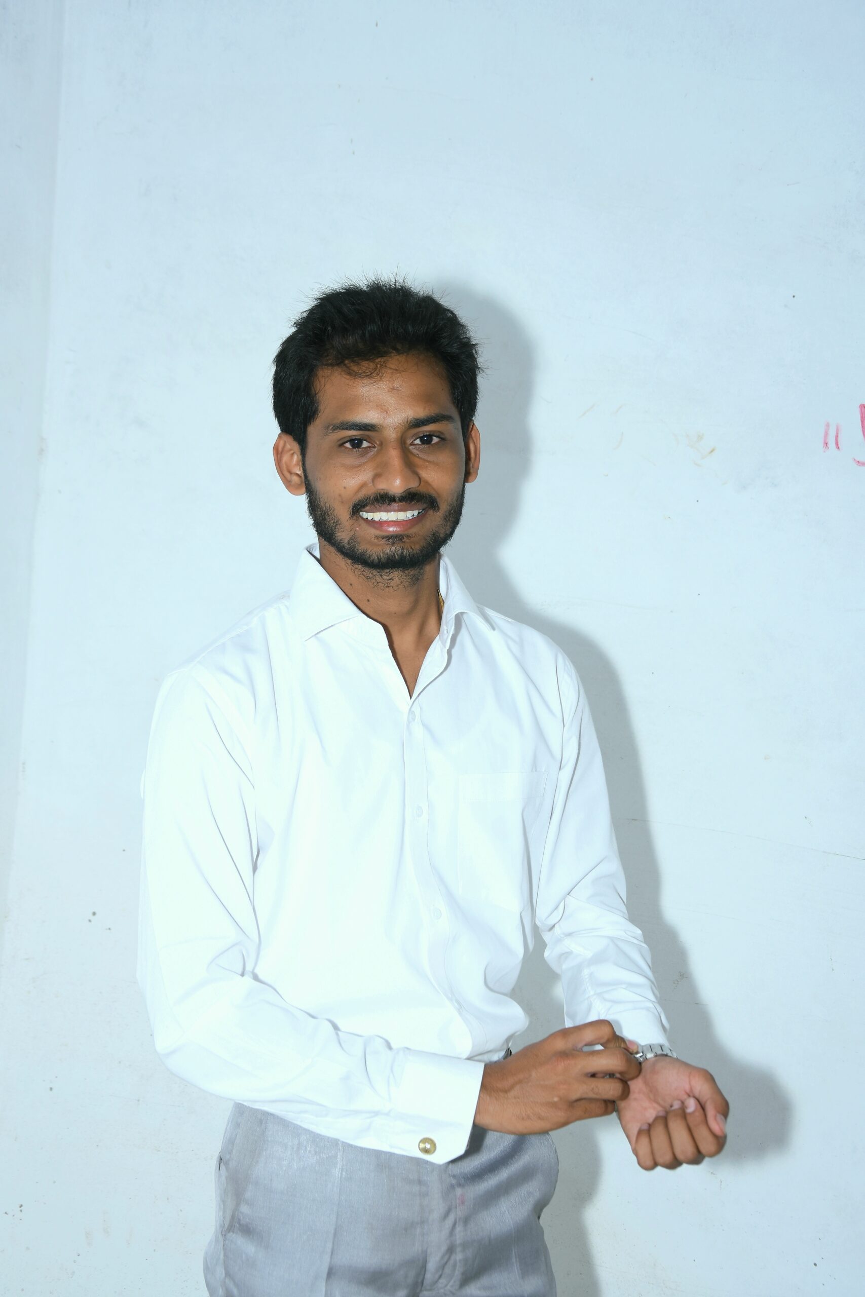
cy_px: 648
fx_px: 2270
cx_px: 432
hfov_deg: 21.6
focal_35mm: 63
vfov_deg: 31.9
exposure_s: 1/125
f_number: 5.6
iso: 250
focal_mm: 42
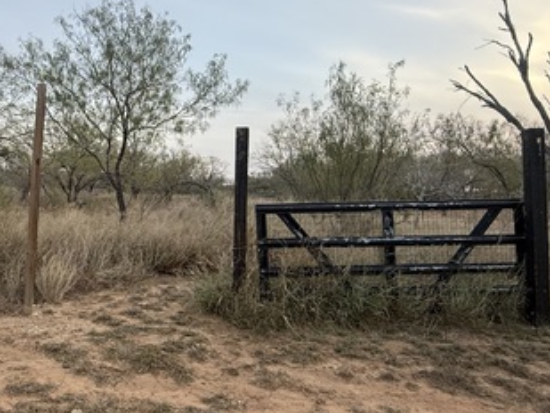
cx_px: 135
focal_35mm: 29
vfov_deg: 48.1
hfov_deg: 58.3
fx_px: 461
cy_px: 178
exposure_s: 1/99
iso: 80
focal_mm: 2.22
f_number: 2.2
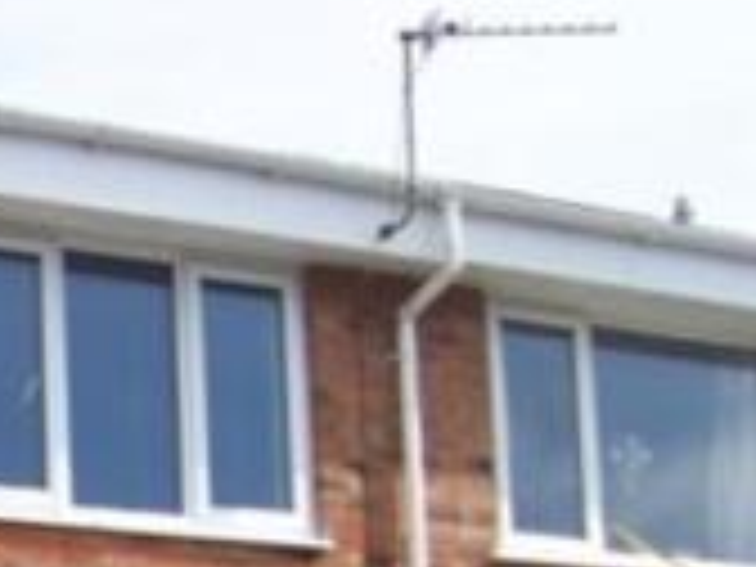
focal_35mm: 125
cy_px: 911
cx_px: -232
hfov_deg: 15.0
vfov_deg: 11.3
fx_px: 2730
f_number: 2.8
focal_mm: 5.85
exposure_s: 1/800
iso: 66
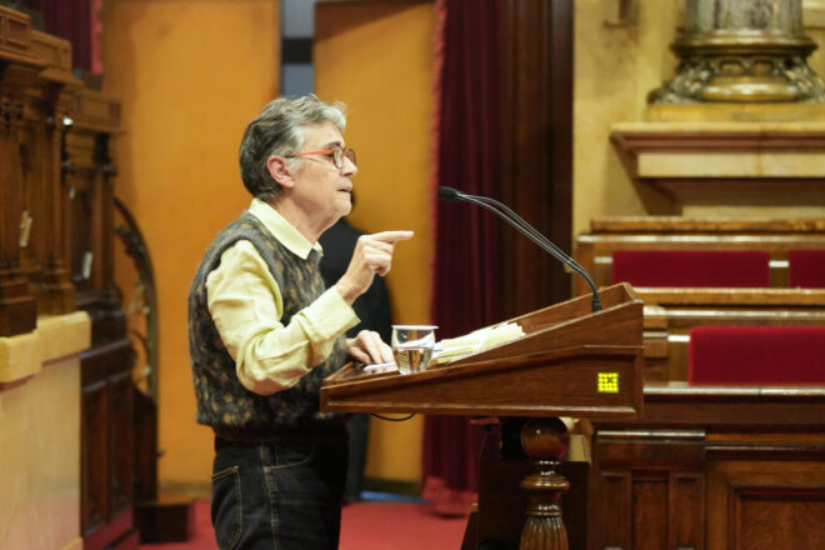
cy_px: 275
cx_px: 412
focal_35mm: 106
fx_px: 2429
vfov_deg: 12.9
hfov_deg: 19.3
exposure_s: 1/160
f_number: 4
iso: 5000
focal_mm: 106
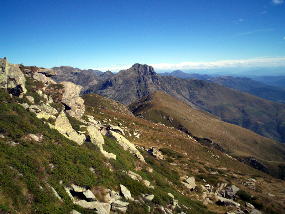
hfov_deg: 51.4
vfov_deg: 39.7
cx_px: 142
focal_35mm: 36
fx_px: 296
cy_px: 107
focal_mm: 5.9
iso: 100
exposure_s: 1/1075
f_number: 4.5
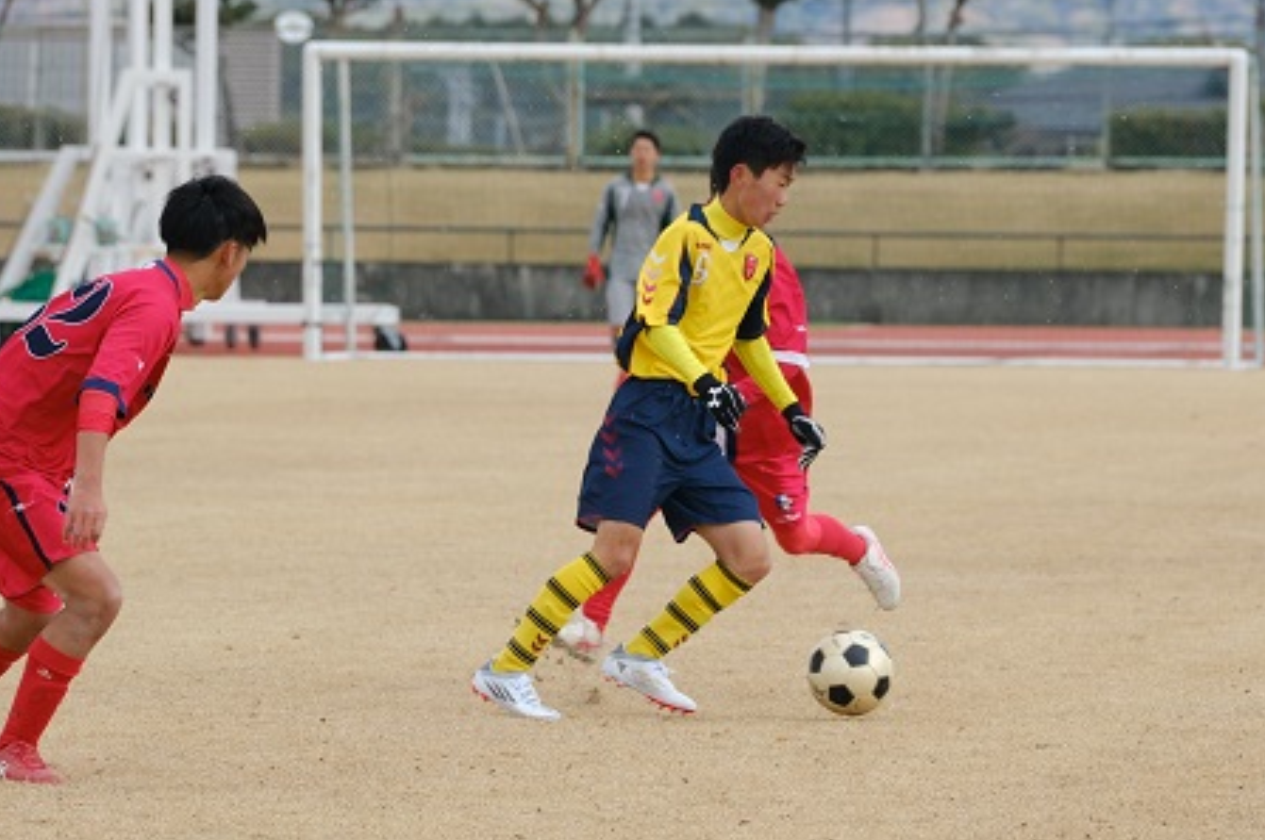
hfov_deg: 5.5
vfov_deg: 3.7
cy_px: 389
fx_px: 13127
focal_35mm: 374
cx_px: 668
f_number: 8
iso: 800
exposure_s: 1/500
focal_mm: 222.5
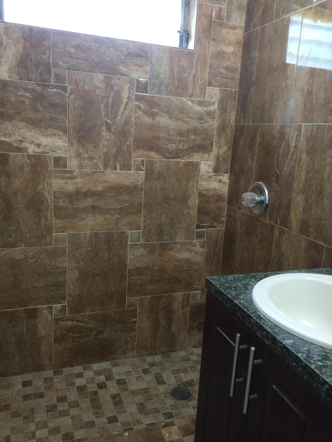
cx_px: 166
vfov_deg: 61.7
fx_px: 371
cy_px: 221
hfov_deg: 48.2
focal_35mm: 29
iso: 40
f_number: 2.2
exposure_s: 1/15
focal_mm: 4.15
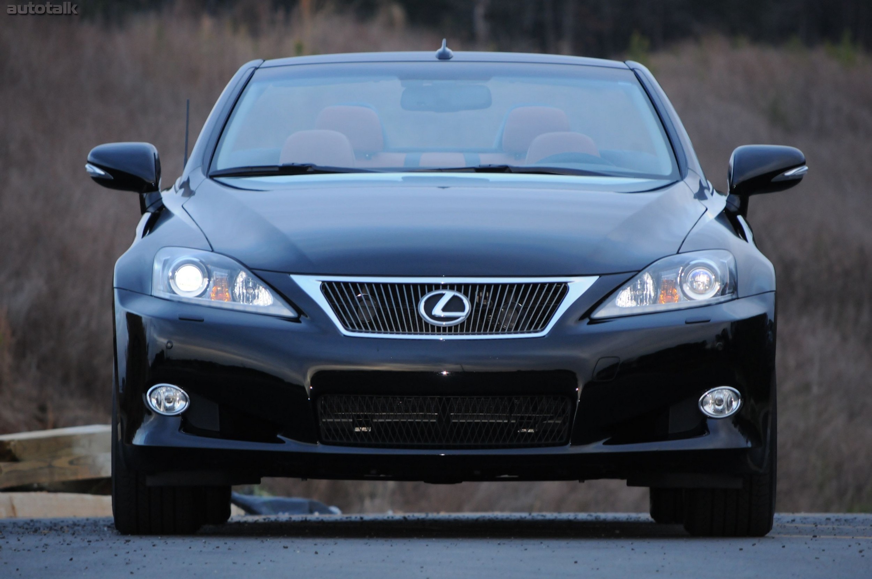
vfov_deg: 4.6
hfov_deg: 6.9
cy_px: 290
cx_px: 436
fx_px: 7259
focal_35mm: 300
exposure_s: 1/60
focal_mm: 200
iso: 1000
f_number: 8
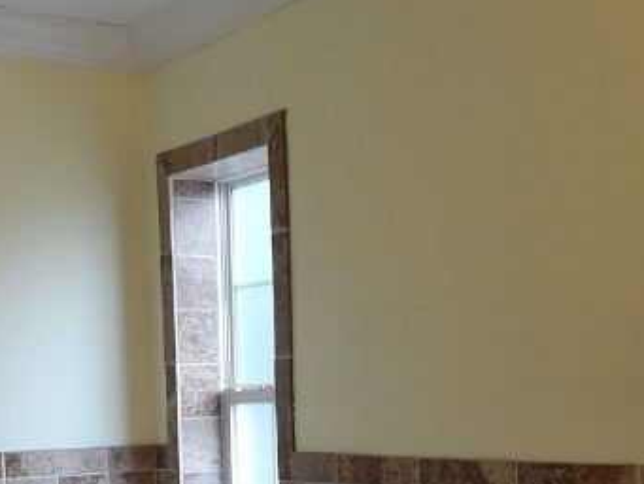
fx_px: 1284
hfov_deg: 28.2
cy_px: 527
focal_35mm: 69
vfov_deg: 20.4
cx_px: 323
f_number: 3
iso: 125
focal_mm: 4
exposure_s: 1/50
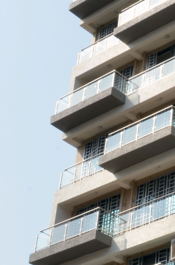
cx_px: 258
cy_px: 155
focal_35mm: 110
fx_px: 806
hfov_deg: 11.9
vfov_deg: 18.6
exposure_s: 1/30
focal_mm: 18
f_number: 22
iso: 160
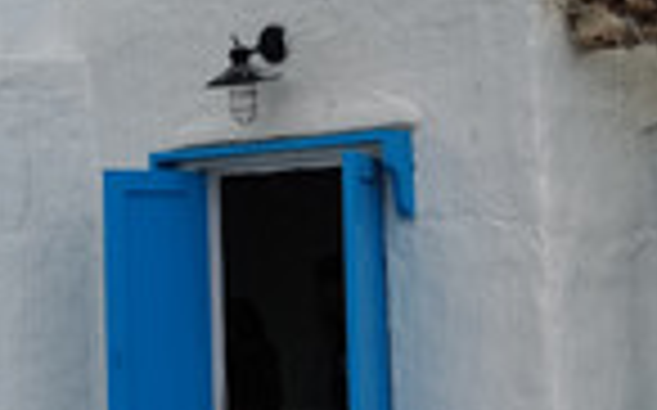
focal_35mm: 105
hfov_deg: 17.3
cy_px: 97
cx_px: -410
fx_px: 1879
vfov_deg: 12.4
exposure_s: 1/847
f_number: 1.8
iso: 50
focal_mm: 4.22
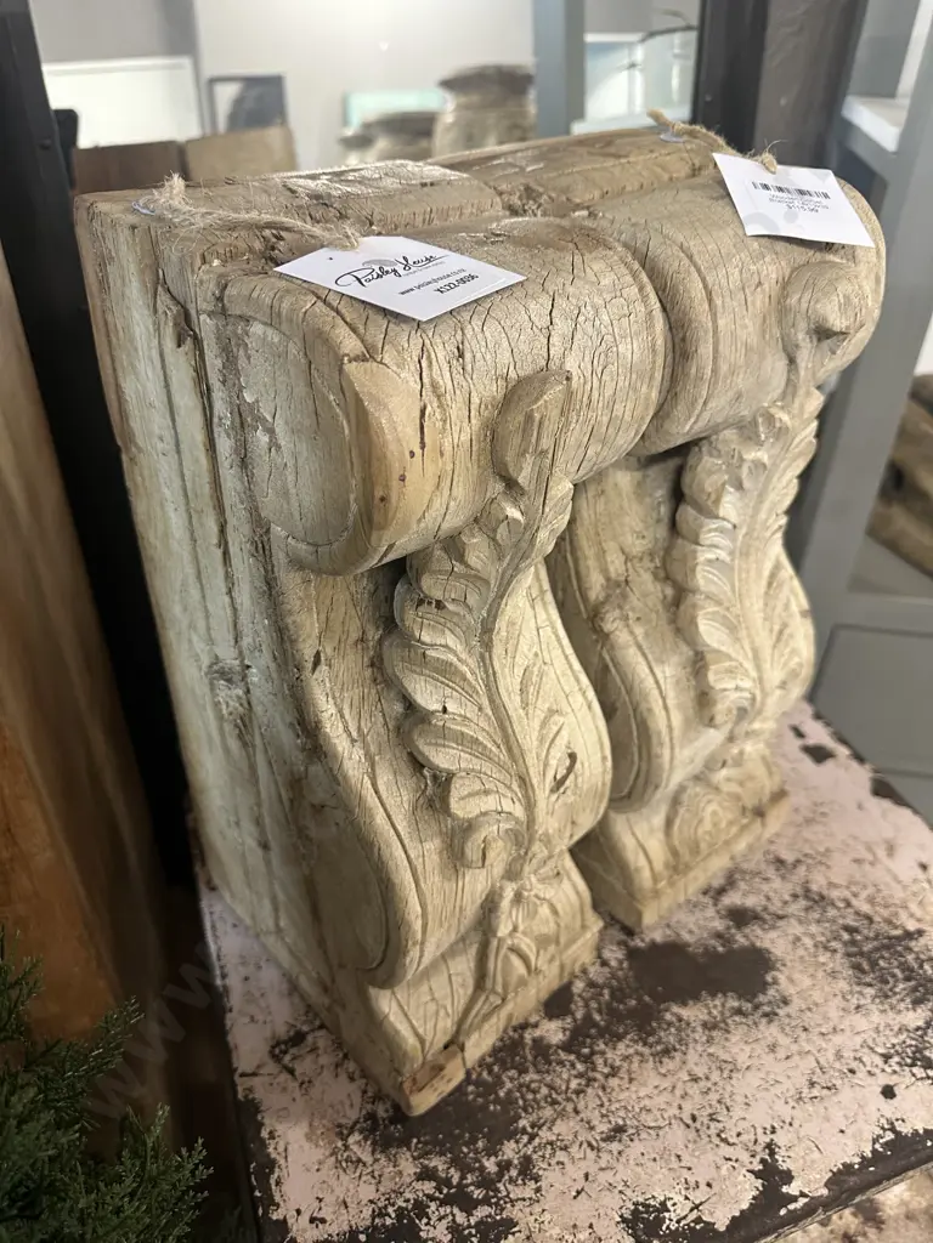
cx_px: 466
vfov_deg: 71.6
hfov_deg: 56.8
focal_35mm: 24
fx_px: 862
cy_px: 622
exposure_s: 1/50
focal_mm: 6.86
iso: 320
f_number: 1.78
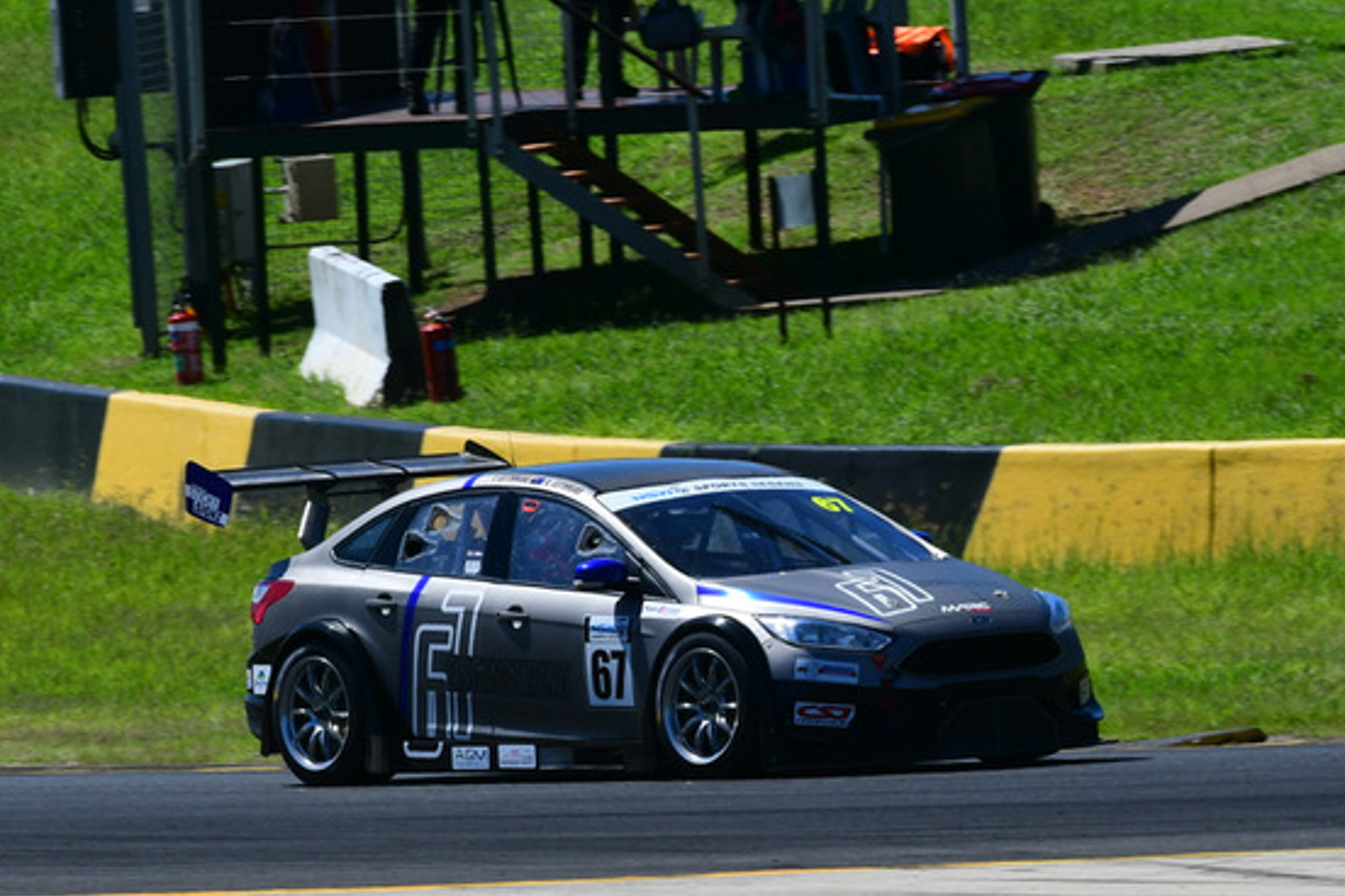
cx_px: 828
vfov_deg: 2.0
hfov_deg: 3.0
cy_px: 465
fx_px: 26001
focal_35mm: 696
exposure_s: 1/640
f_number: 14
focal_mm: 320
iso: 500
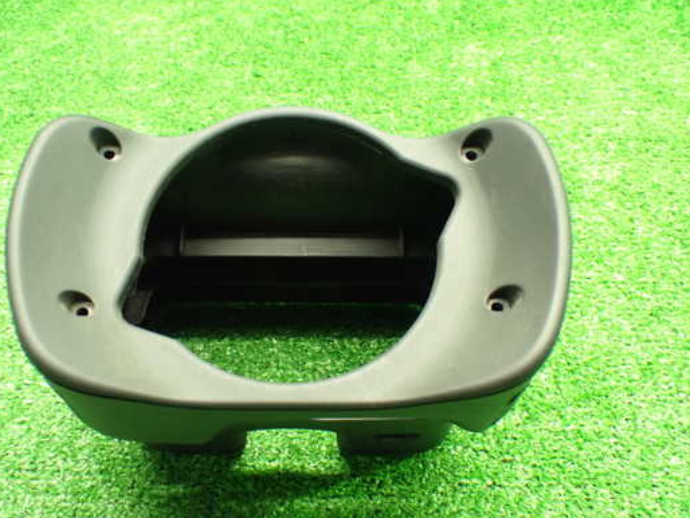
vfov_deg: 34.4
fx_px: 838
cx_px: 303
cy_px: 268
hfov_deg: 44.7
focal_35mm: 42
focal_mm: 6.37
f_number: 2.5
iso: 1250
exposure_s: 1/40
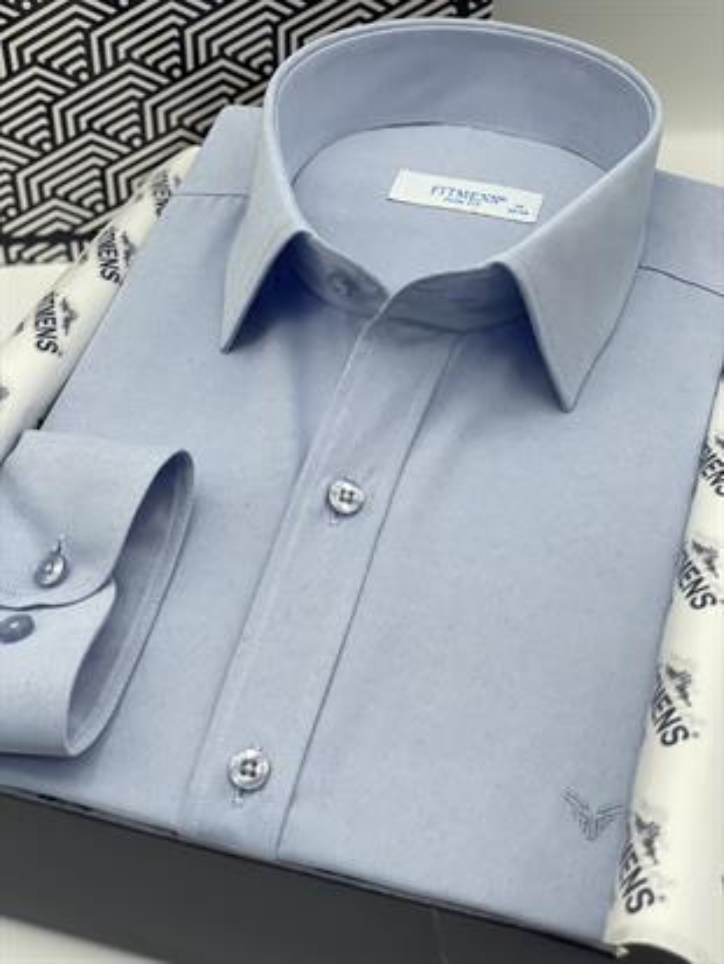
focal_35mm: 52
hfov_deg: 28.0
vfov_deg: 36.8
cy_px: 482
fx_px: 1449
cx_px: 362
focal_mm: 6
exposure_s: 1/122
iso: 25
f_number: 2
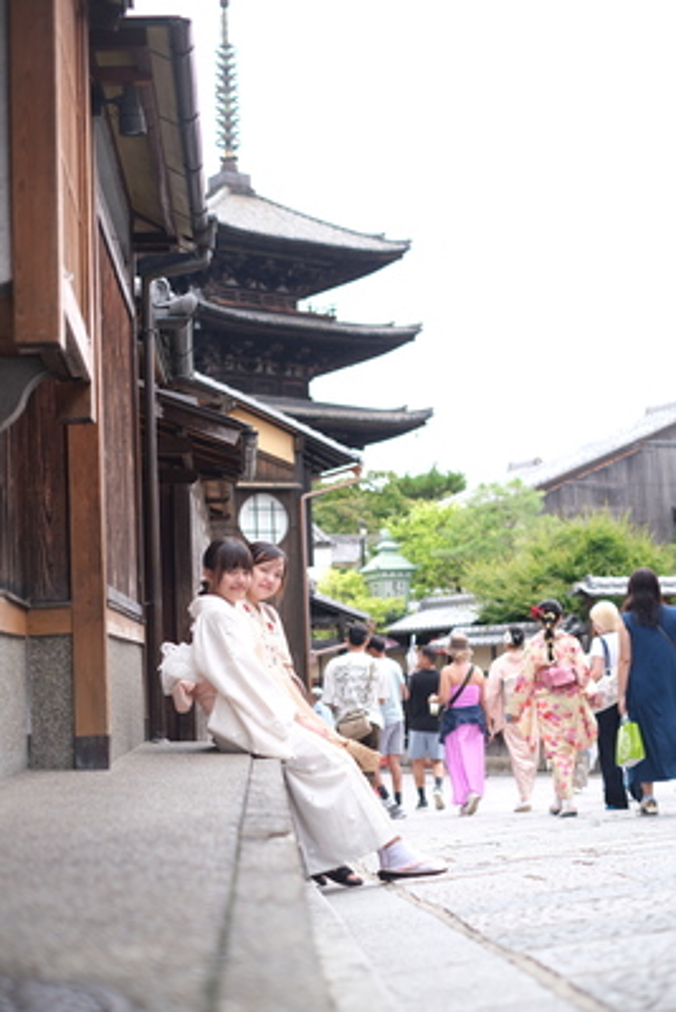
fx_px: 1491
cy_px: 506
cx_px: 338
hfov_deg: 25.5
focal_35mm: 53
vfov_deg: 37.5
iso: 160
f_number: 2
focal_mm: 35
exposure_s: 1/500
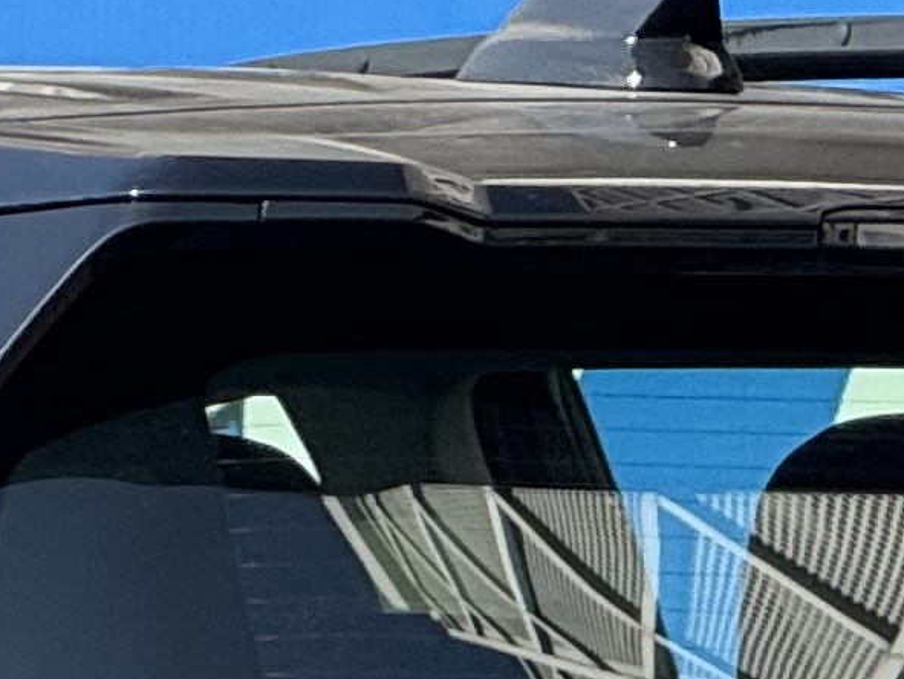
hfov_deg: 2.4
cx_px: -333
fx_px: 21375
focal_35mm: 818
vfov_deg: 1.8
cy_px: 1412
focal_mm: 15.66
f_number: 2.8
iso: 64
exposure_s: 1/820
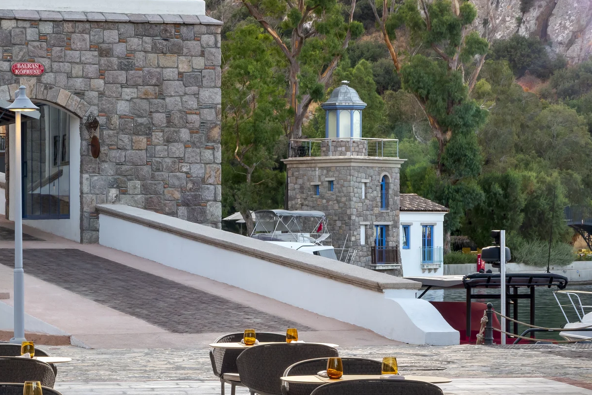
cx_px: 143
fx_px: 2220
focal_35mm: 135
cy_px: 276
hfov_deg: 15.1
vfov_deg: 10.1
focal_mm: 31.33
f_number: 7.1
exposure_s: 1/50
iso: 160
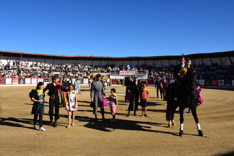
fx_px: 205
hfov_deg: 59.5
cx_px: 117
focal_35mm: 32
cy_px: 78
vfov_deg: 41.7
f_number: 18
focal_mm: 21
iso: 2000
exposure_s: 1/1250
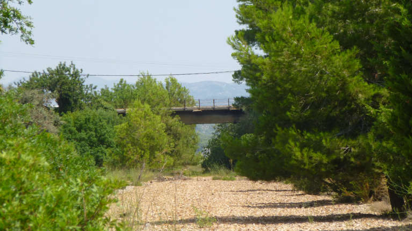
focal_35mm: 186
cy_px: 125
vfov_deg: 6.5
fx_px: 2032
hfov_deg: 11.6
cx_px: 206
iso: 100
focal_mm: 30.4
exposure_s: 1/250
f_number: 5.8
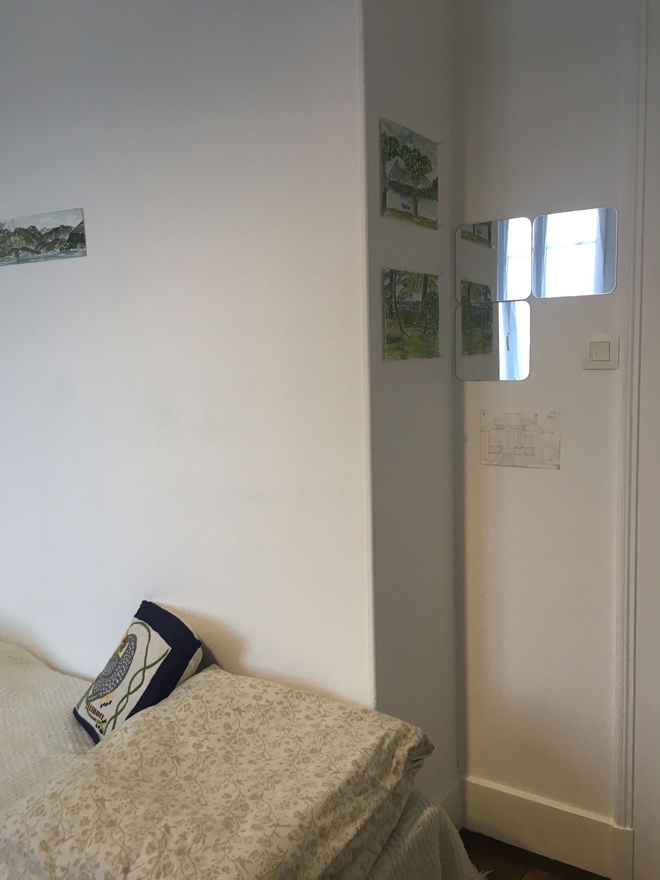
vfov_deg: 61.7
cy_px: 440
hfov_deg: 48.2
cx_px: 330
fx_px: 737
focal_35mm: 29
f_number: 2.2
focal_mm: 4.15
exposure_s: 1/33
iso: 64
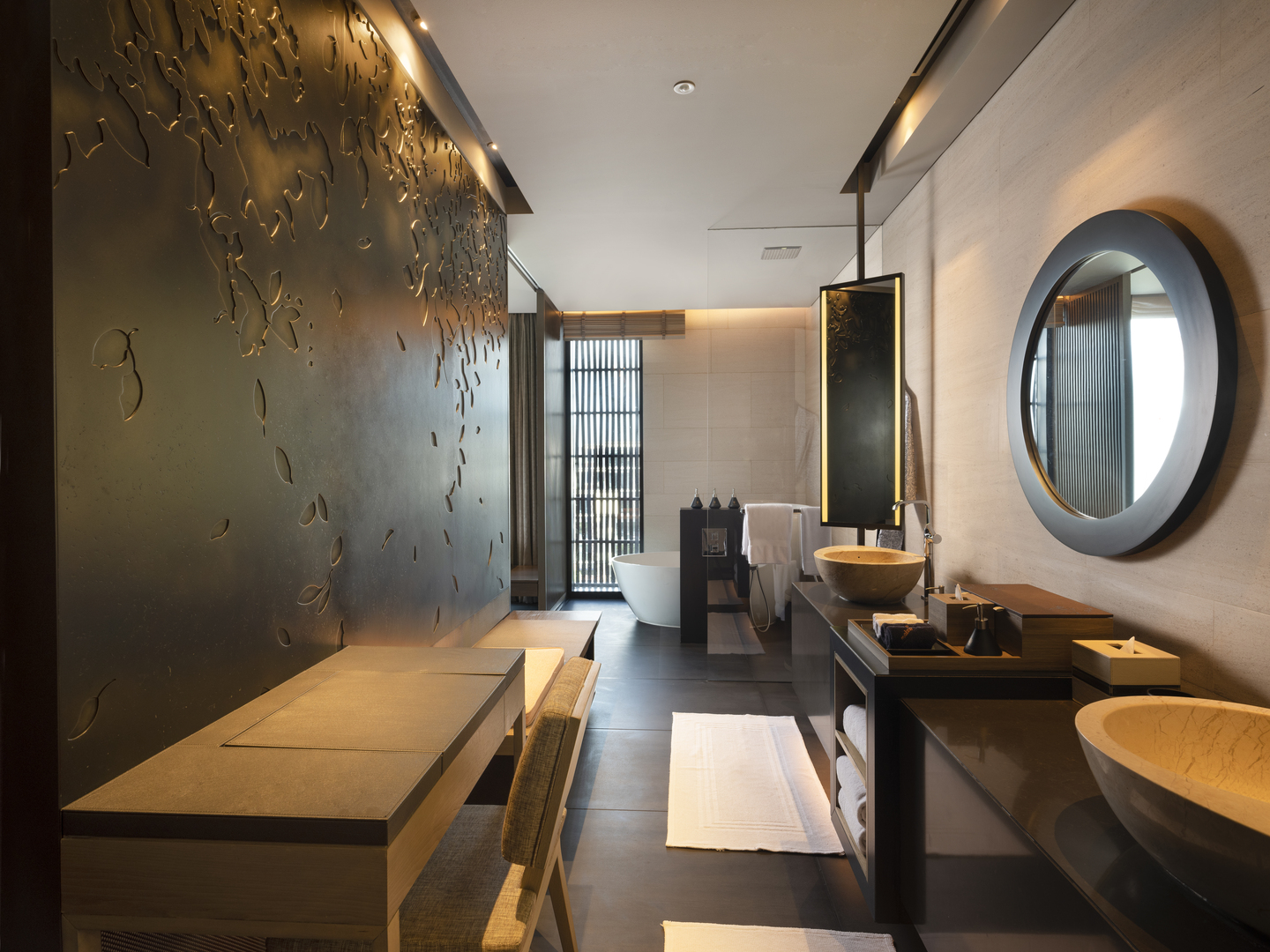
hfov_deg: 87.8
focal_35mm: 18
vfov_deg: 71.6
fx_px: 660
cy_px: 476
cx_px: 635
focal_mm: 23
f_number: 11
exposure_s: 1/3
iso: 250
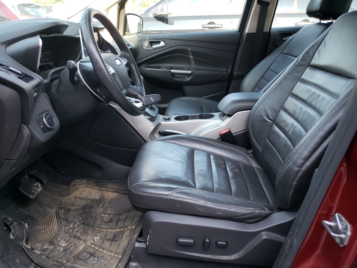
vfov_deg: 53.1
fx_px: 268
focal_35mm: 26
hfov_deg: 67.3
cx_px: 178
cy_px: 134
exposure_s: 1/120
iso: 61
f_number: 1.5
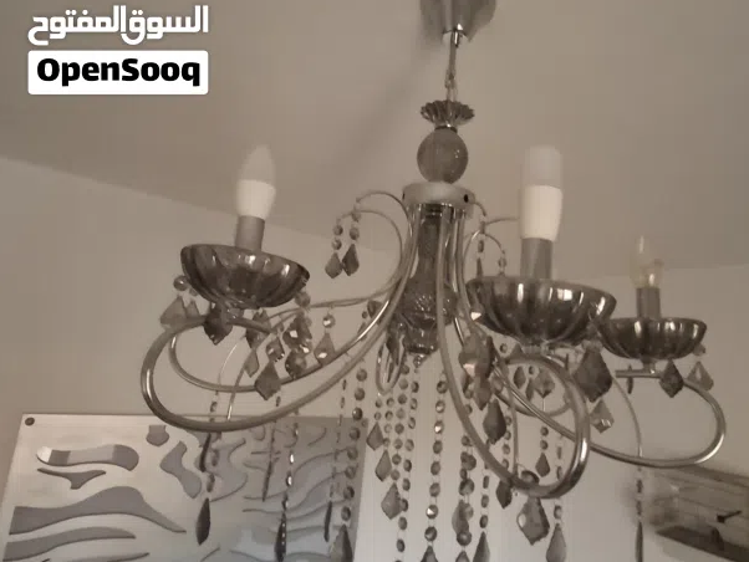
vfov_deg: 74.8
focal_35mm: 17
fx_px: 368
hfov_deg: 90.9
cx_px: 396
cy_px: 274
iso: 320
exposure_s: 1/25
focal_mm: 1.64
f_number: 2.2
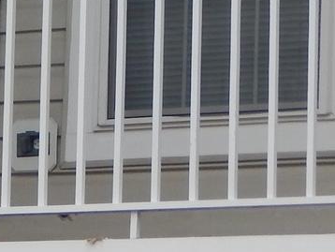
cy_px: -186
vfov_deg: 3.1
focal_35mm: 486
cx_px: -97
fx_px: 4706
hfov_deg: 4.1
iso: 125
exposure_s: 1/160
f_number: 4.3
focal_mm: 15.3
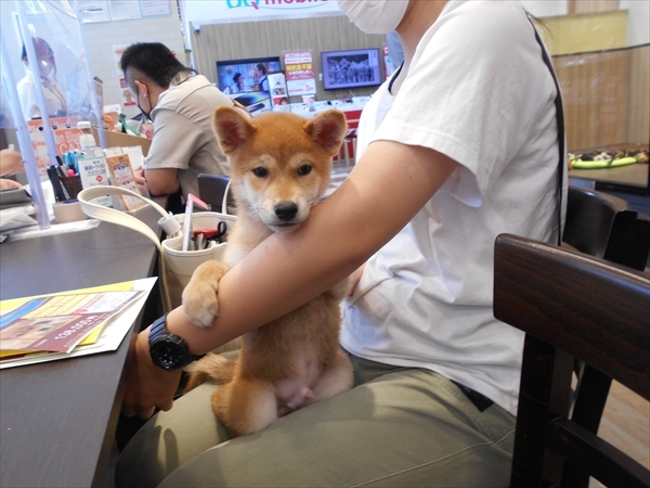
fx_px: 488
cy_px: 244
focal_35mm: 26
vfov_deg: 53.1
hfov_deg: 67.3
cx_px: 325
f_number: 3.2
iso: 100
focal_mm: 4.6
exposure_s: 1/30
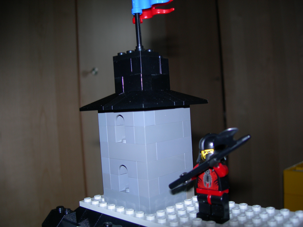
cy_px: 114
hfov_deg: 49.0
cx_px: 152
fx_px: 333
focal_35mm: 38
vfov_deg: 37.7
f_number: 2.8
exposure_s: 1/60.1
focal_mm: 7.8
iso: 50
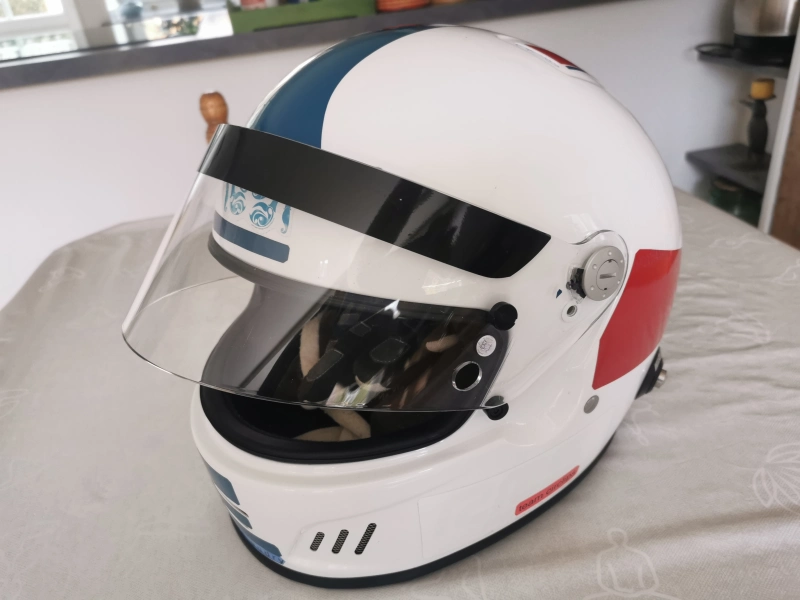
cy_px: 300
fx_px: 624
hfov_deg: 65.3
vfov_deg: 51.4
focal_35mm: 27
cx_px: 400
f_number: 1.8
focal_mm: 5.58
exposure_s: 1/50
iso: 250
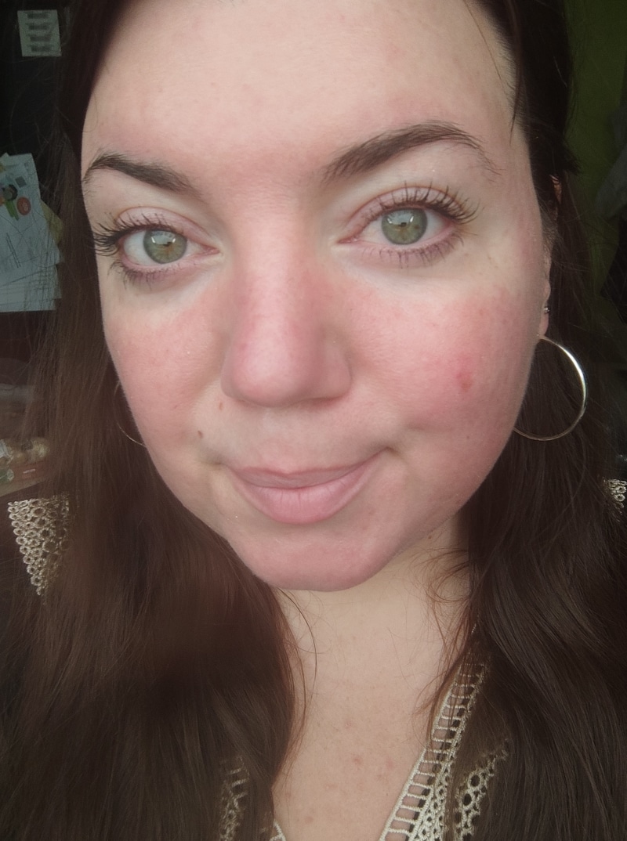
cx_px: 314
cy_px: 420
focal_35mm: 16
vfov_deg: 94.6
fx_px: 388
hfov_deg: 77.9
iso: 100
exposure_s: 1/50
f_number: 2.2
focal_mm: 3.14
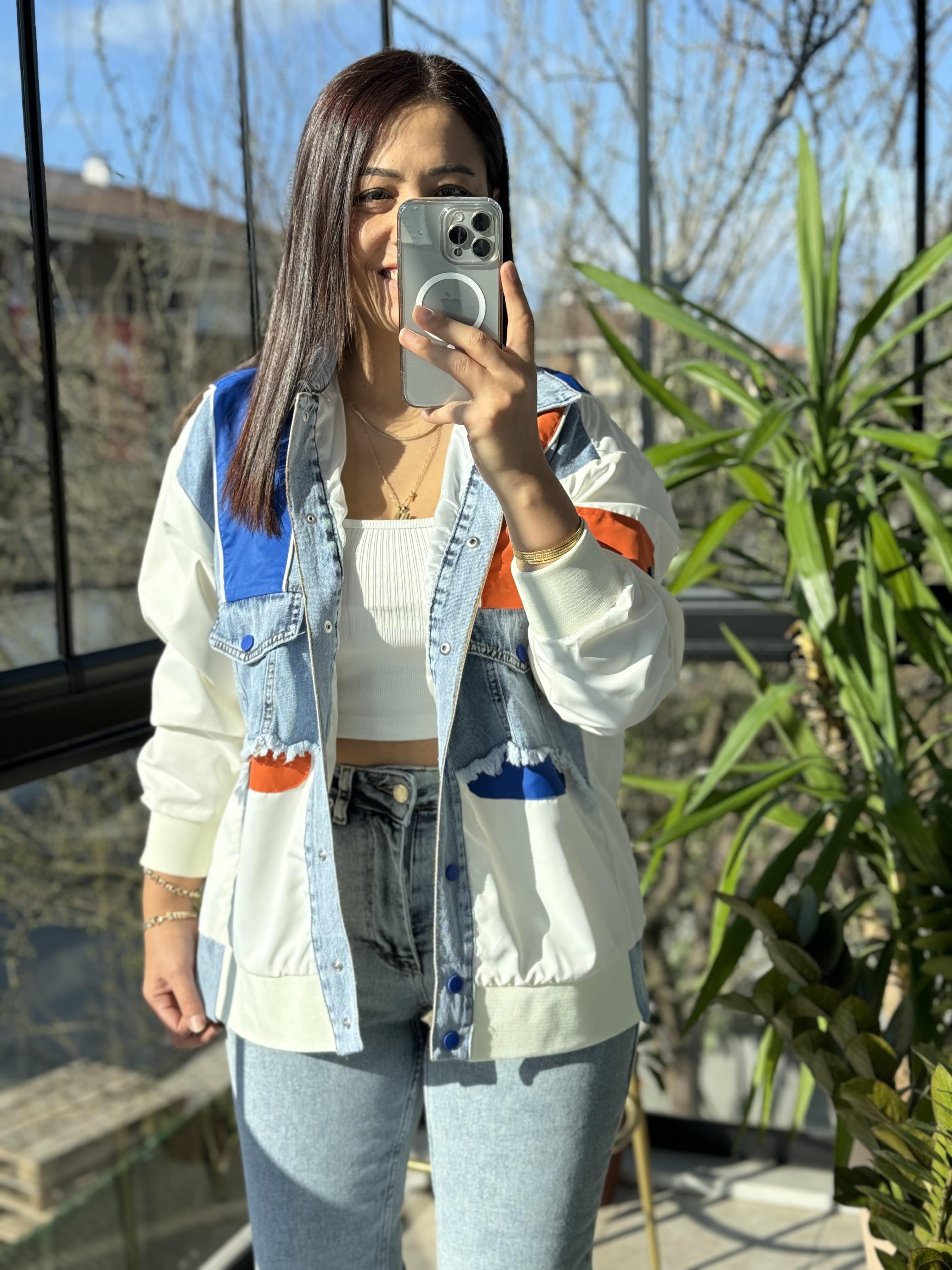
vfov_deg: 39.7
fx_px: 1760
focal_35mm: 48
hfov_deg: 30.3
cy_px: 635
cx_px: 476
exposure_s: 1/952
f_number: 1.78
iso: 64
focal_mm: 6.86
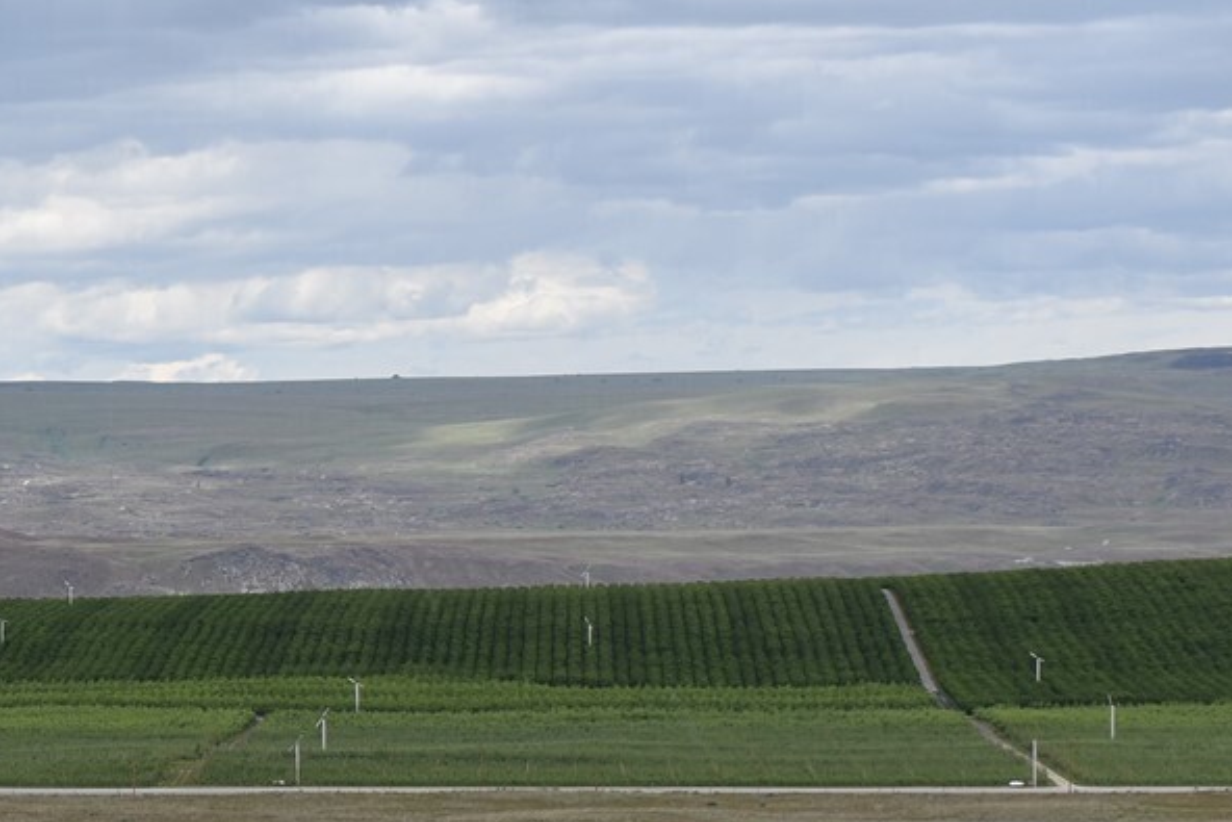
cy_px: 804
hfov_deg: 15.3
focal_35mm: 129
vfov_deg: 10.6
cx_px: -253
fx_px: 4415
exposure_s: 1/250
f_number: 8
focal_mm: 30
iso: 100
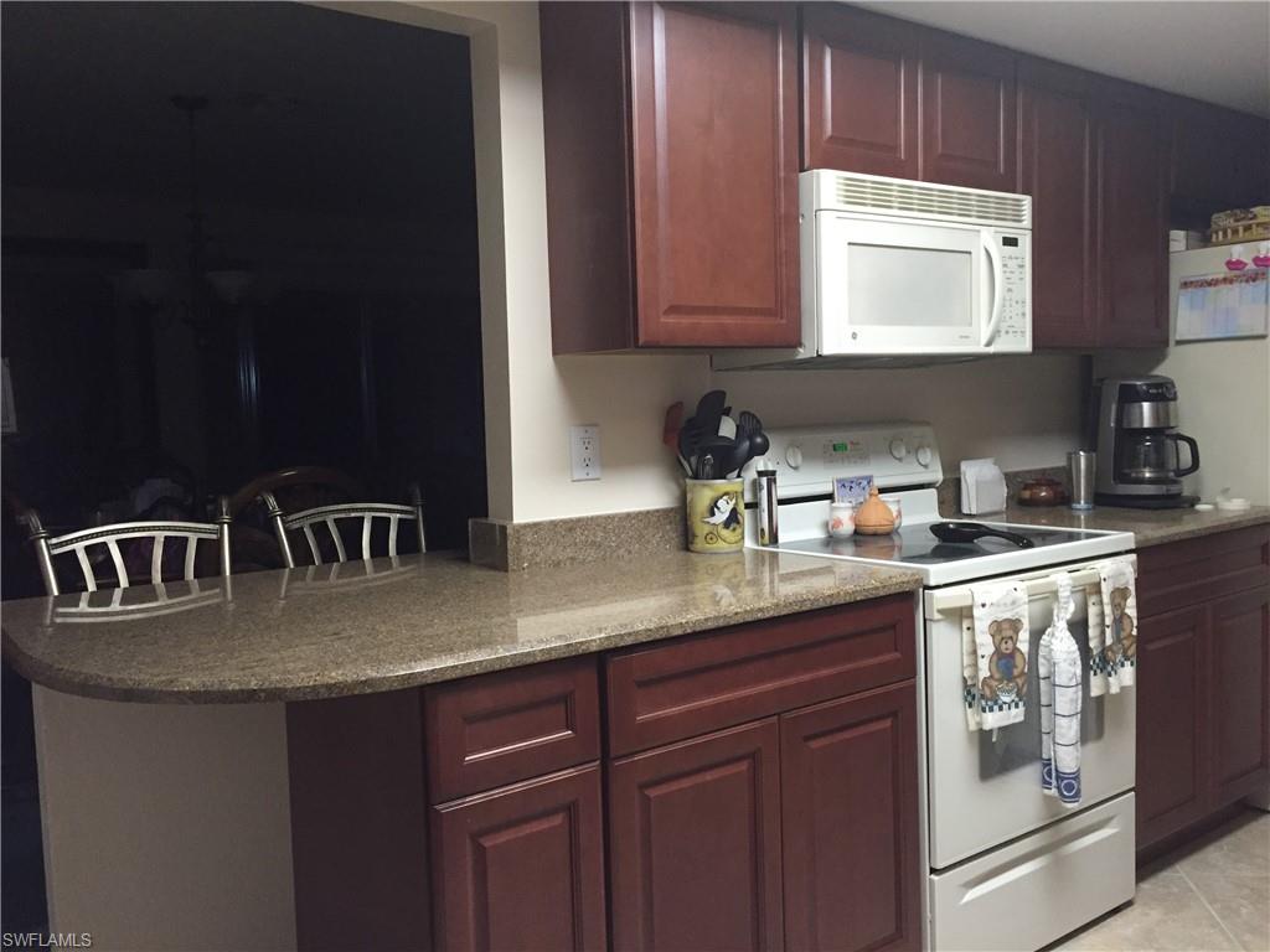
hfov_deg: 61.7
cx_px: 635
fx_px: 1064
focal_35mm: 29
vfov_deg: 48.2
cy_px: 476
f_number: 2.2
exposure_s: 1/30
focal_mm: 4.15
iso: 200
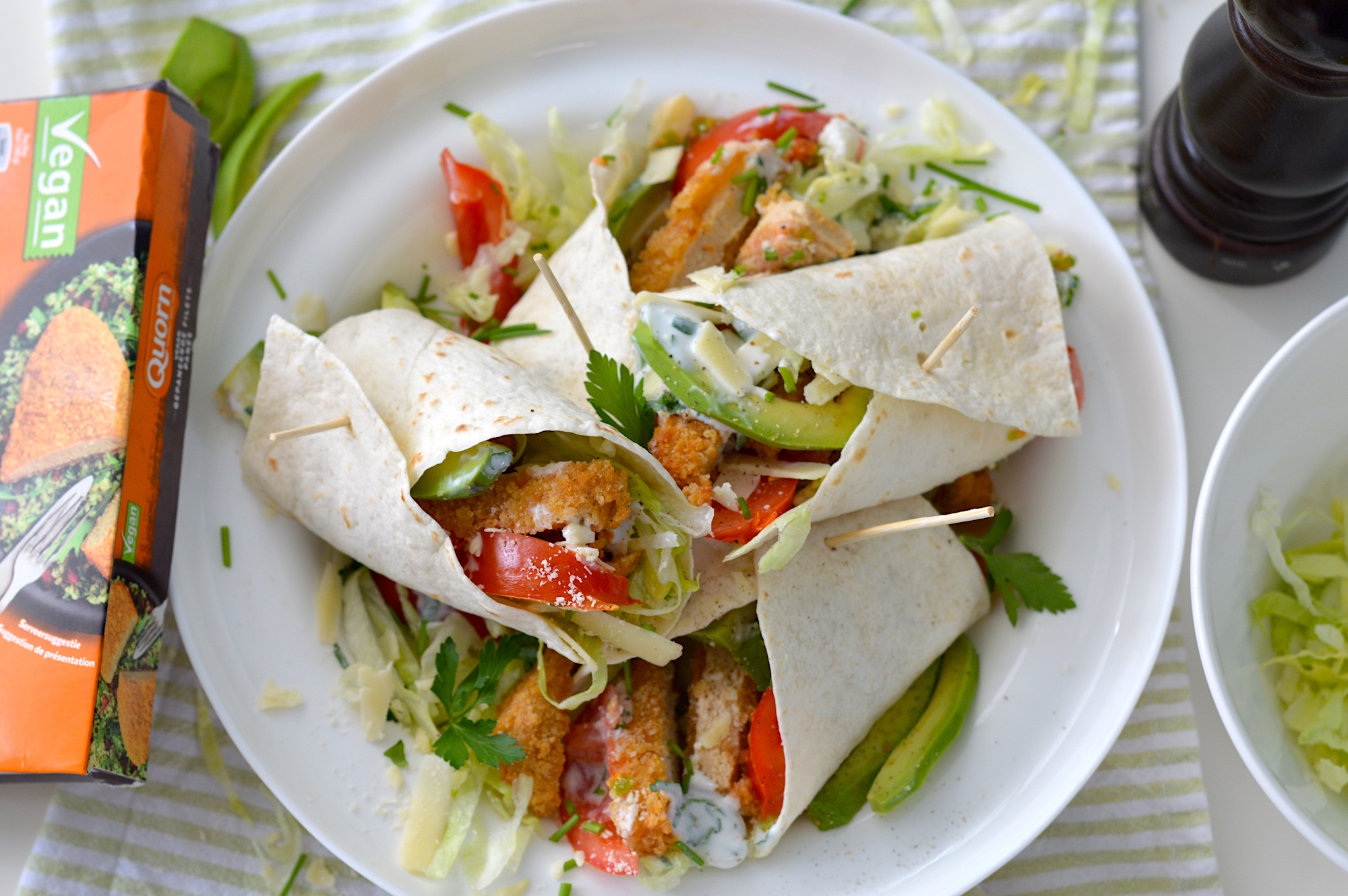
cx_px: 674
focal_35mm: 75
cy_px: 448
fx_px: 2806
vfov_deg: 18.2
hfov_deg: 27.0
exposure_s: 1/100
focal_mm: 50
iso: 400
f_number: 5
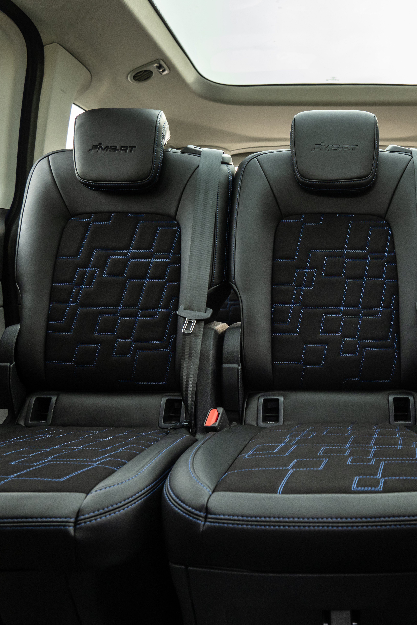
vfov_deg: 71.5
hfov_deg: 48.4
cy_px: 320
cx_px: 333
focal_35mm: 25
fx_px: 434
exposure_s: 1/80
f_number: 4
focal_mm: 16
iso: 640
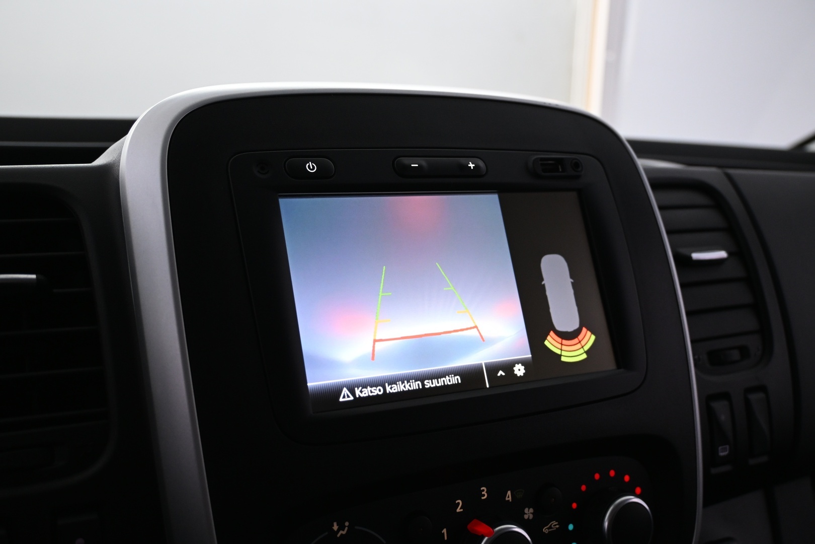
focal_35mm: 40
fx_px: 900
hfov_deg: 48.7
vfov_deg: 33.6
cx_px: 408
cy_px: 272
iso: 800
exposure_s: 1/40
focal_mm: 26.5
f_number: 4.5
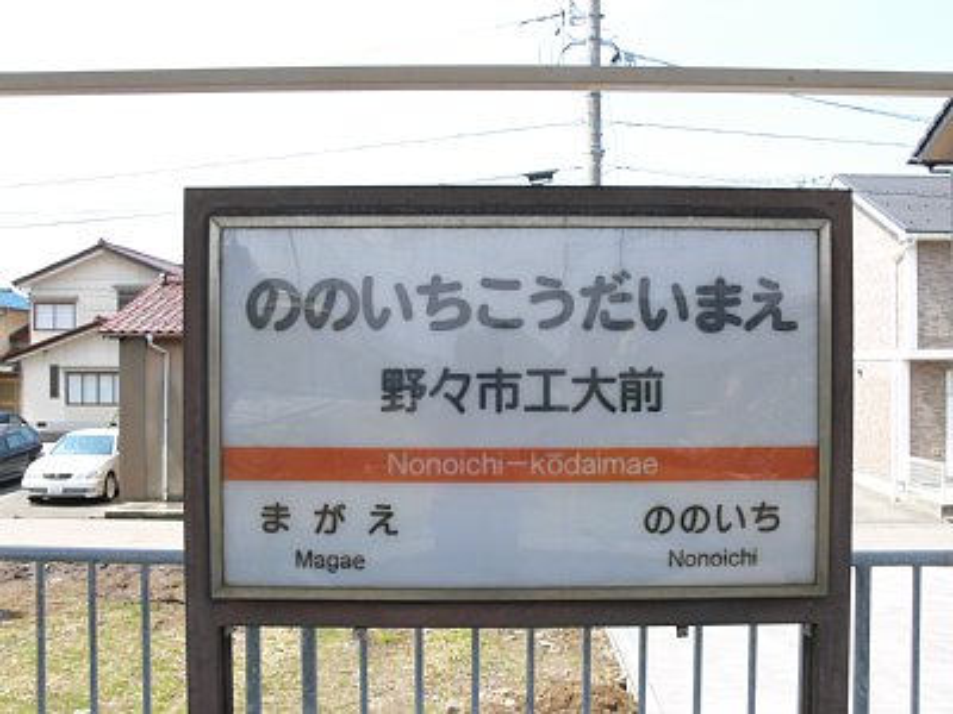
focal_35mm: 35
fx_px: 964
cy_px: 357
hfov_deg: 52.6
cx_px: 476
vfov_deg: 40.7
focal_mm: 7.4
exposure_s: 1/125
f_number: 5.6
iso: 80
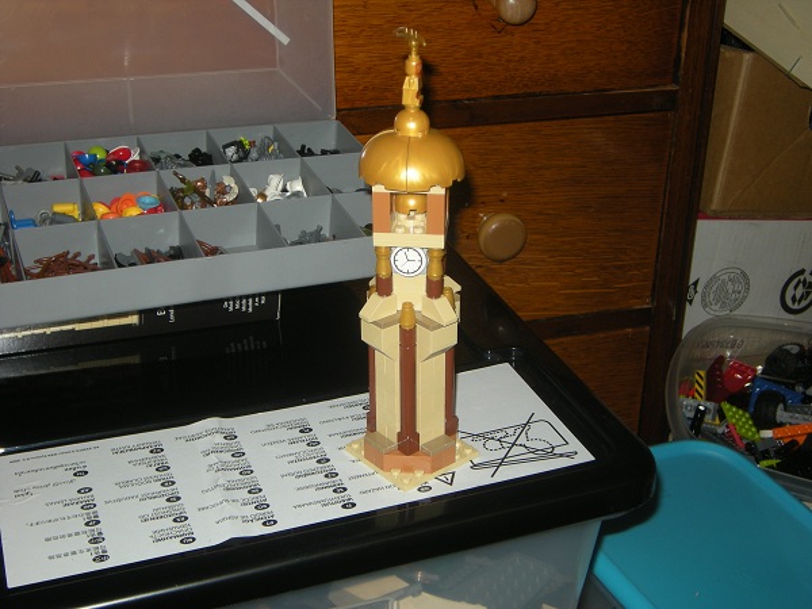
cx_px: 406
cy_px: 304
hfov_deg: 36.8
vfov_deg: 28.0
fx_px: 1220
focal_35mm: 52
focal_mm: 8.8
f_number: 3.8
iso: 64
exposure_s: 1/60
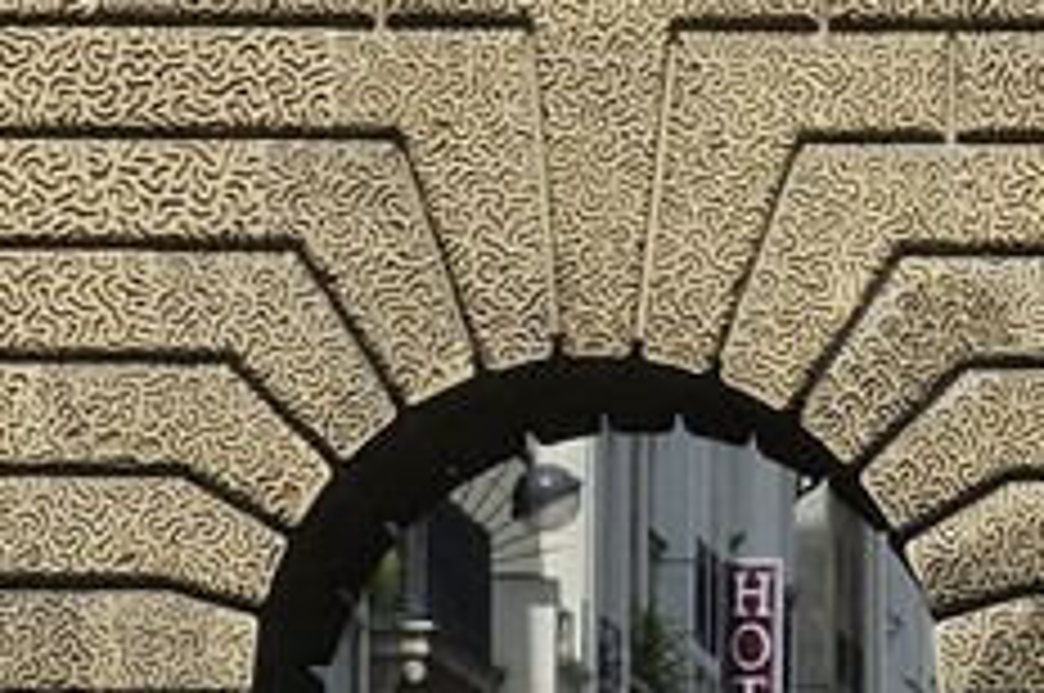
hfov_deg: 4.2
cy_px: -464
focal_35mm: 483
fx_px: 13987
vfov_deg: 2.8
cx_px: 2880
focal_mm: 70
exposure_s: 1/160
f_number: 16
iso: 200
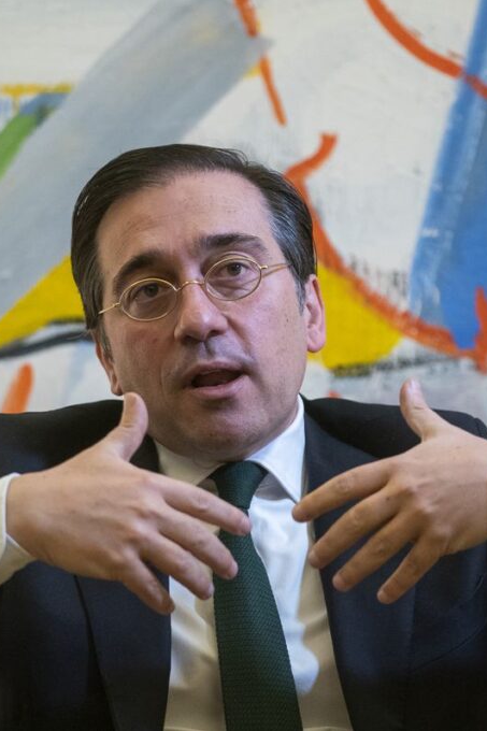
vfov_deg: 19.1
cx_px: 243
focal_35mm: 107
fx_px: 2172
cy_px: 365
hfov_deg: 12.8
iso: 3200
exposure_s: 1/320
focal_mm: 71
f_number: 2.8
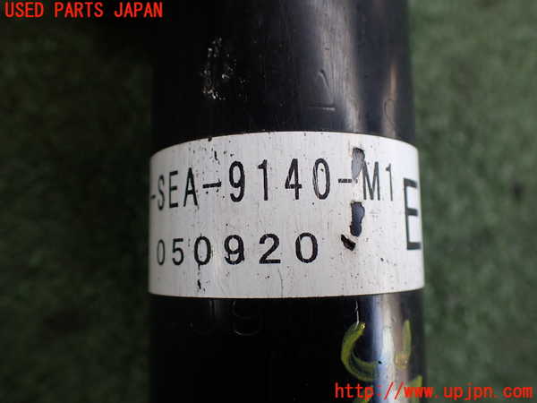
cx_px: 268
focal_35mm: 30
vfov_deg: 46.8
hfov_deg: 60.0
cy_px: 202
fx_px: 465
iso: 100
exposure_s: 1/160
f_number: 2.3
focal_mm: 5.4
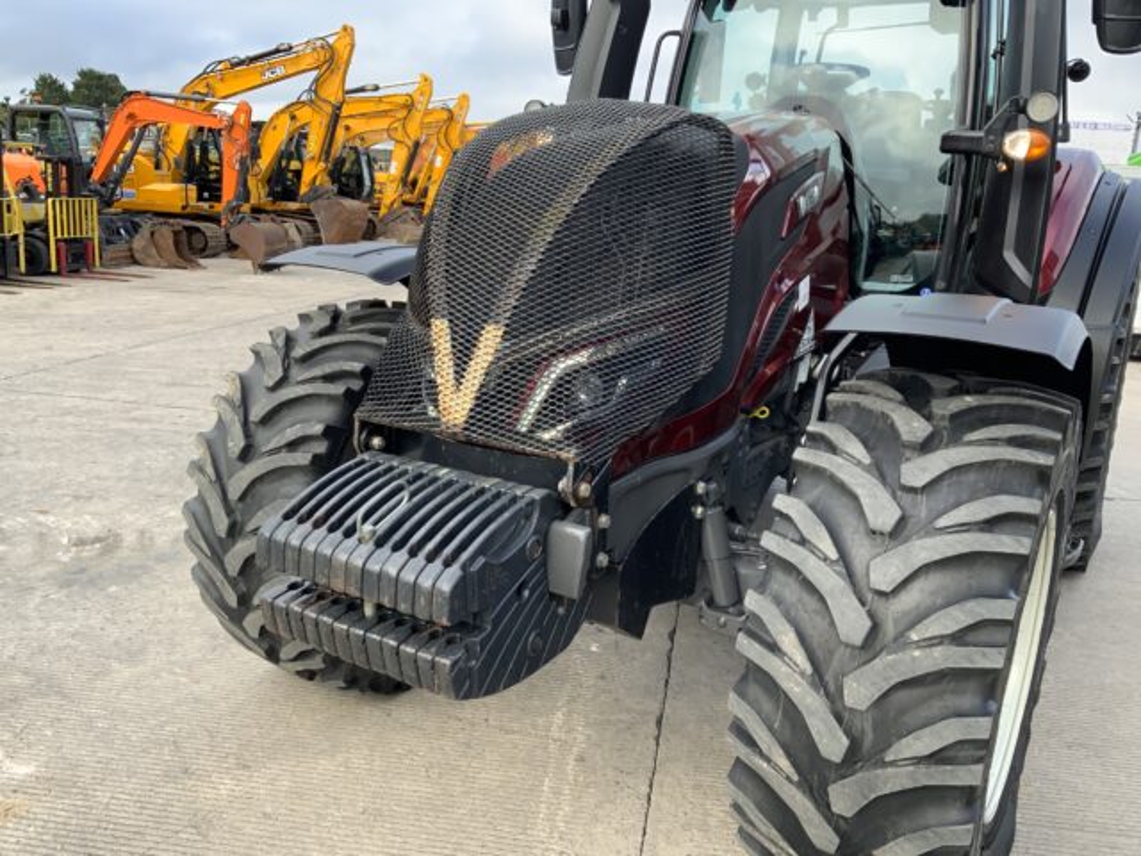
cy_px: 428
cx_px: 570
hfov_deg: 61.7
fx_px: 956
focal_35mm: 29
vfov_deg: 48.2
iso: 16
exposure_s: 1/161
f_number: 1.8
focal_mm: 3
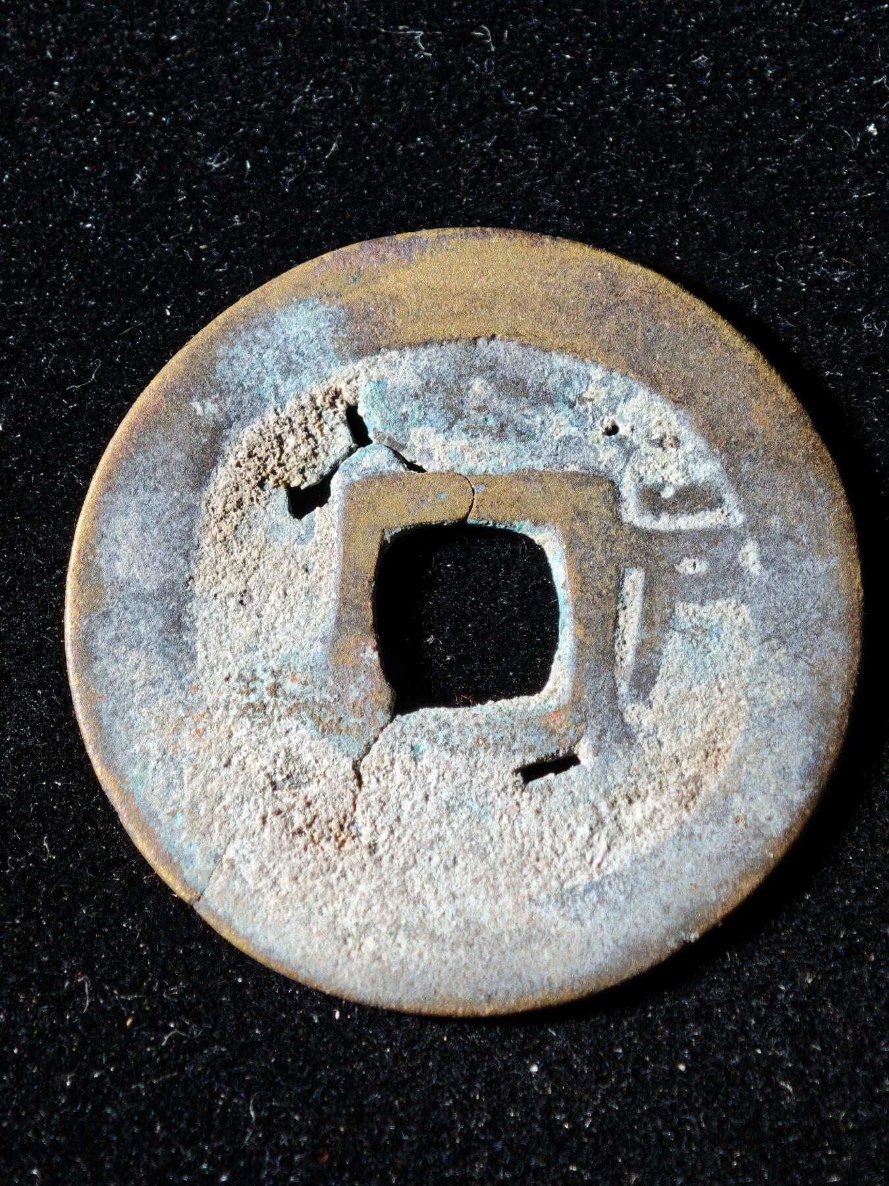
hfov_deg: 13.3
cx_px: 444
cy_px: 593
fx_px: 3801
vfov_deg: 17.7
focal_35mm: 111
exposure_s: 1/100
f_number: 2
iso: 160
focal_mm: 9
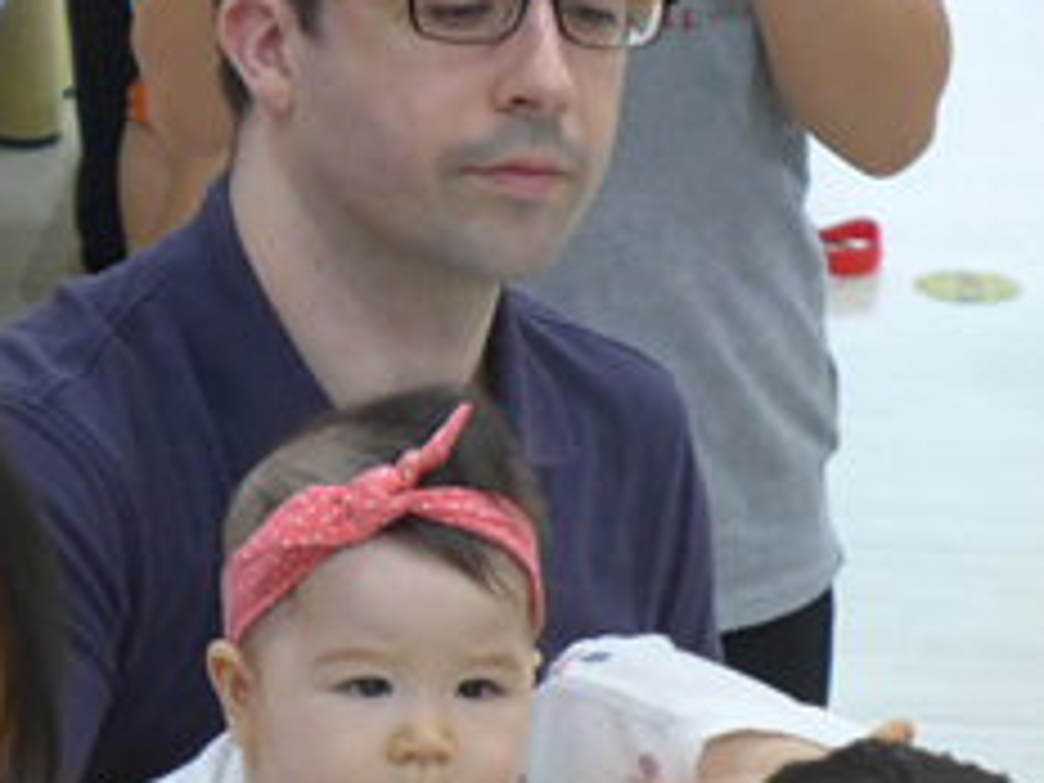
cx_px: 243
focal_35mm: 207
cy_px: 338
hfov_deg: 9.5
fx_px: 6243
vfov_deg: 7.2
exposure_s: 1/100
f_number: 2.2
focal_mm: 14.7
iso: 320
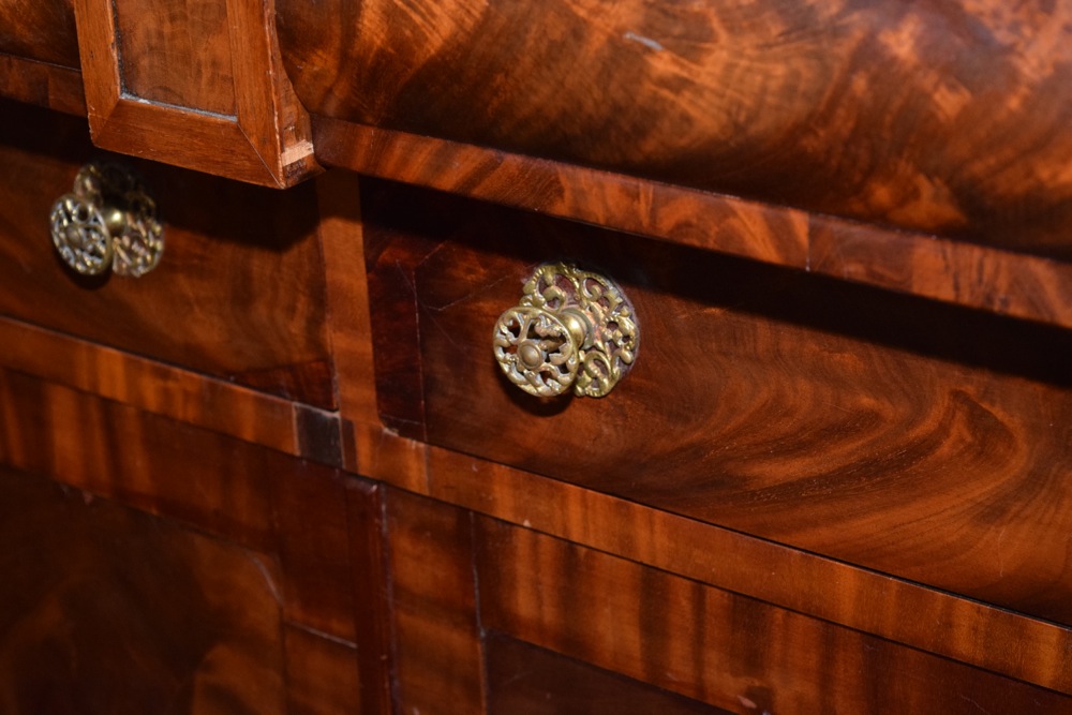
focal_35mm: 82
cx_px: 536
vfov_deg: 16.6
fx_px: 2457
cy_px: 358
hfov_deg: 24.6
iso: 2200
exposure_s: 1/60
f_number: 5.6
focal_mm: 55
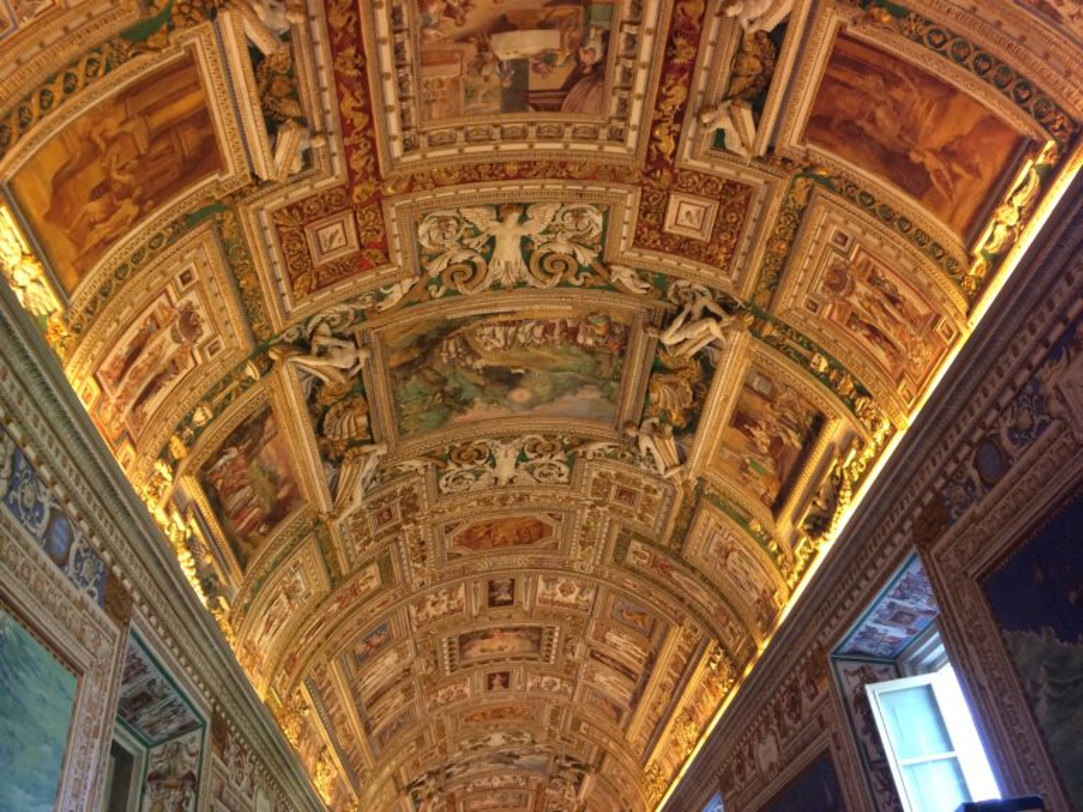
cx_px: 542
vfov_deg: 48.2
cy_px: 406
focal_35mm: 29
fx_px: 907
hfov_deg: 61.7
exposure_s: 1/33
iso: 100
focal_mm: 4.15
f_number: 2.2
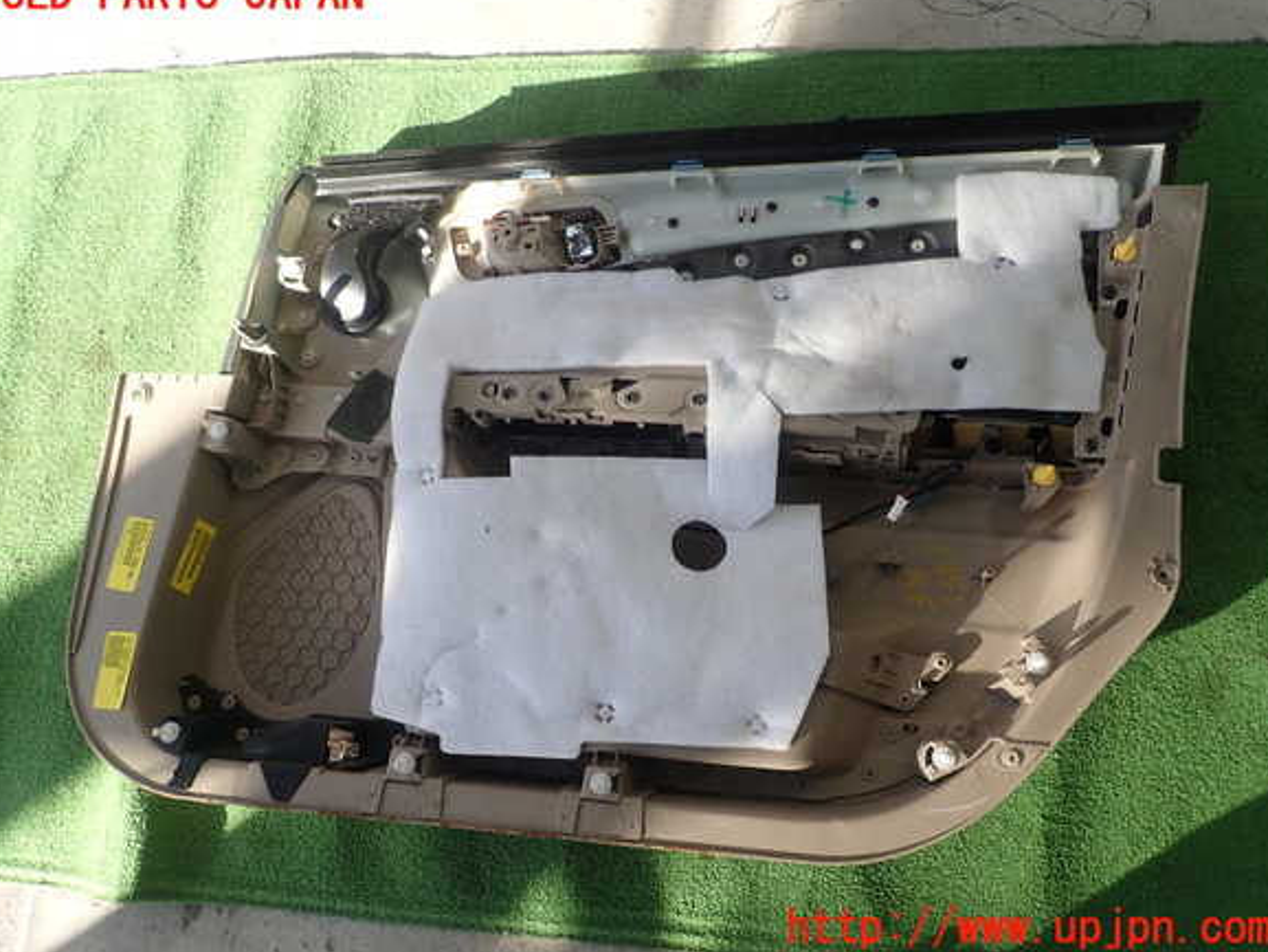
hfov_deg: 67.3
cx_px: 624
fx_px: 953
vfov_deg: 53.1
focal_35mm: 26
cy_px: 462
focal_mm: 4.5
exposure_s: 1/160
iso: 100
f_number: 2.8
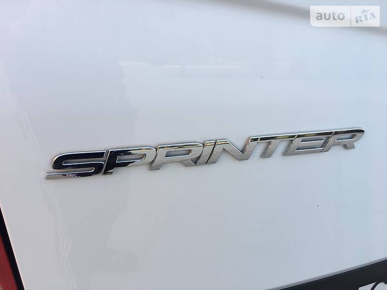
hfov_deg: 61.7
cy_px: 145
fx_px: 324
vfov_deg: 48.2
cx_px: 194
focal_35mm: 29
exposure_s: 1/111
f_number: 2.2
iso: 25
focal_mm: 4.2
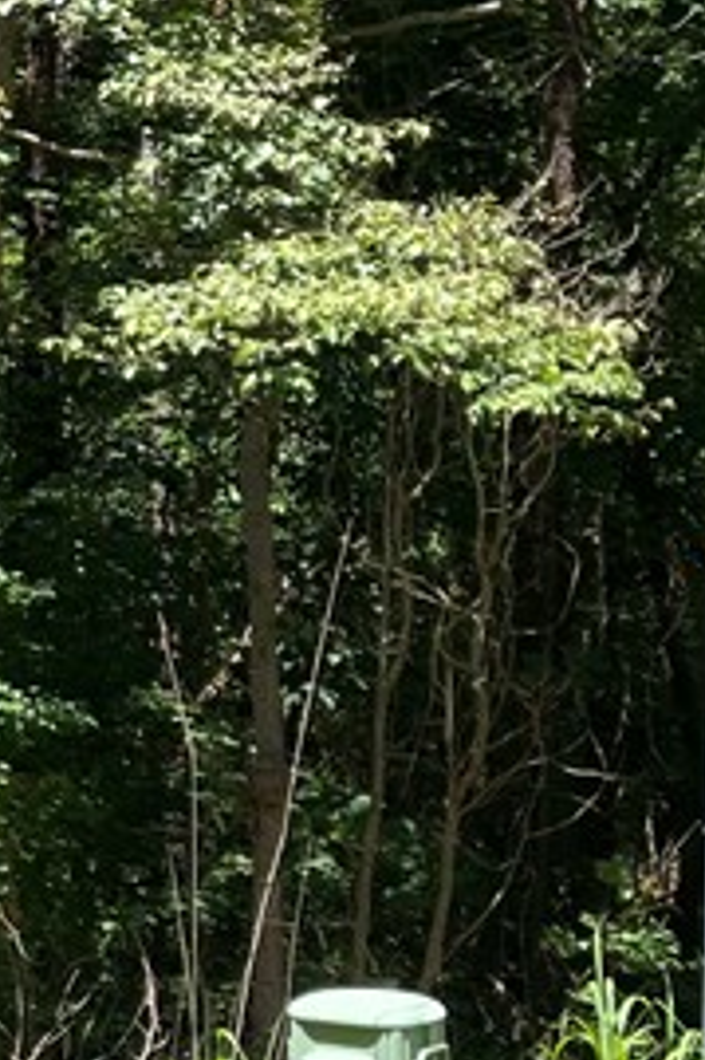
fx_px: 3029
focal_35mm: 103
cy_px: 398
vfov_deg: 19.8
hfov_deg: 12.1
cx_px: -595
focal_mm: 5.1
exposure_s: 1/787
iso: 50
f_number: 1.6
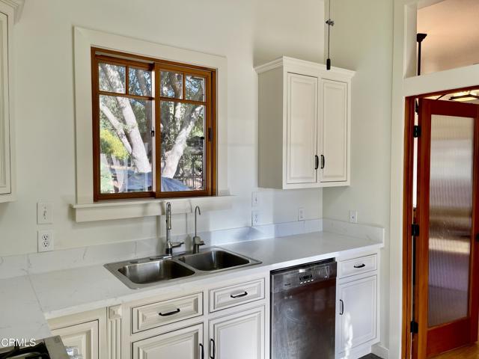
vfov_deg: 54.9
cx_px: 240
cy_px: 180
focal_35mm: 25
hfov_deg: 69.4
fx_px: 346
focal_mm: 5.1
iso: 32
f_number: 1.6
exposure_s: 1/148
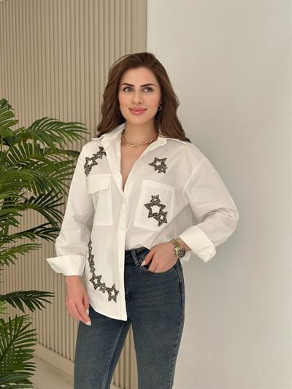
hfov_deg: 30.3
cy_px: 194
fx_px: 540
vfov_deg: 39.6
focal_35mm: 48
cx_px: 146
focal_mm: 6.86
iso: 80
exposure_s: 1/511
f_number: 1.78
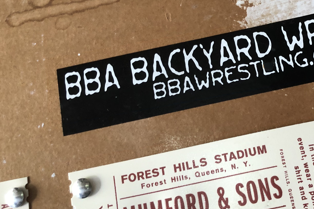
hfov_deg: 39.9
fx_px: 419
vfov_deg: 28.0
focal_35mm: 48
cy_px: 76
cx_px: 238
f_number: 1.8
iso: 50
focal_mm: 3.99
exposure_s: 1/15
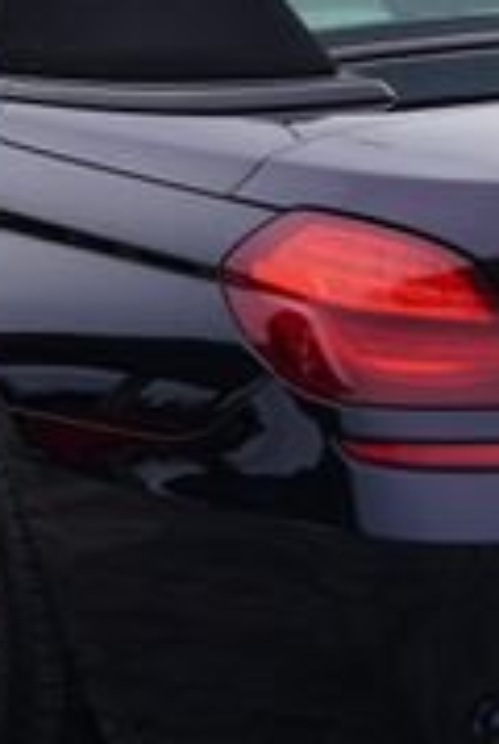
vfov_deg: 14.2
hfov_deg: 10.0
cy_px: -264
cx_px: 408
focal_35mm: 137
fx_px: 2837
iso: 100
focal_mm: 24
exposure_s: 1/125
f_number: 8
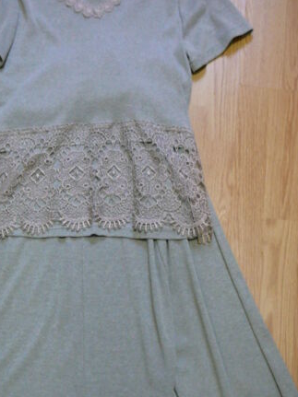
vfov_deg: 36.8
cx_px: 83
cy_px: 220
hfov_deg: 27.7
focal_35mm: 52
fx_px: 597
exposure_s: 1/8
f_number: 2.8
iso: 200
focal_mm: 5.2
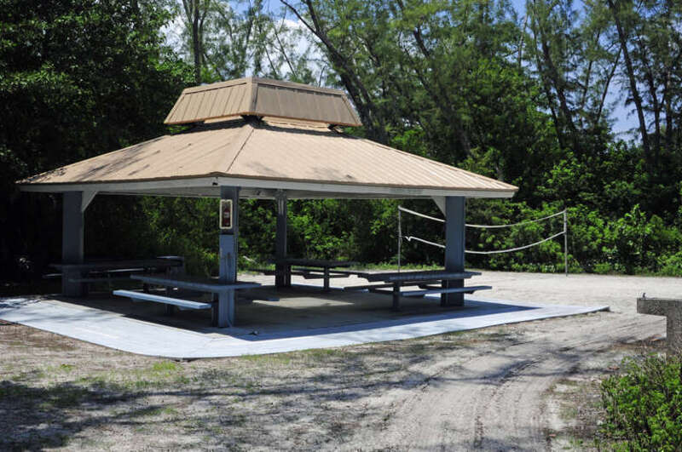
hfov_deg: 46.5
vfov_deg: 31.8
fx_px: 795
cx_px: 341
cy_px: 226
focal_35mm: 42
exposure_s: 1/250
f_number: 8
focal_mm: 28
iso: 400
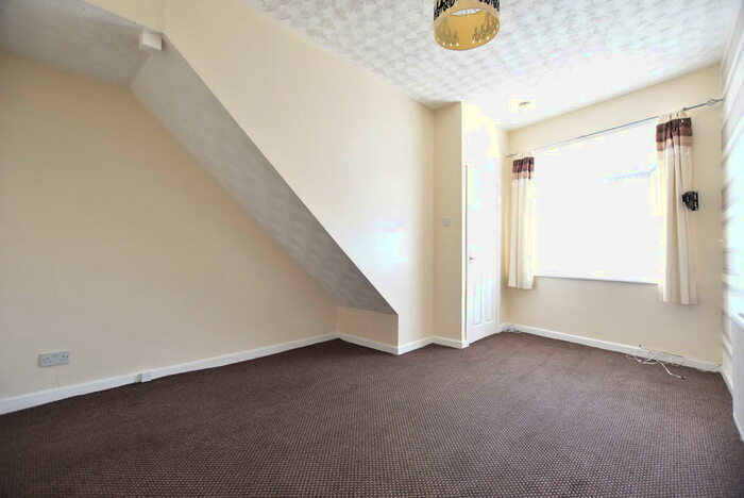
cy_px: 249
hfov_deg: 100.3
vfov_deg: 77.4
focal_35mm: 15
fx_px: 310
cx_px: 372
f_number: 3.5
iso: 125
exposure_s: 1/20
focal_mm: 10
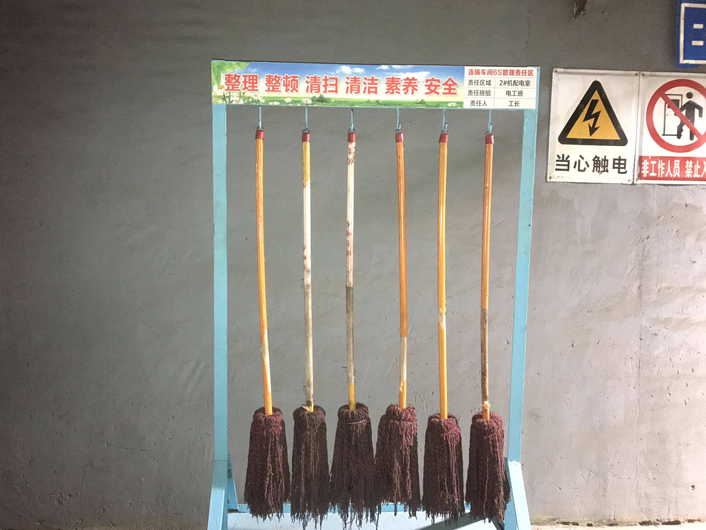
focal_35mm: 28
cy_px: 265
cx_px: 353
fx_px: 571
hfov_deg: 63.4
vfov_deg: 49.7
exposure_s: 1/17
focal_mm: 3.99
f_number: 1.8
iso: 250
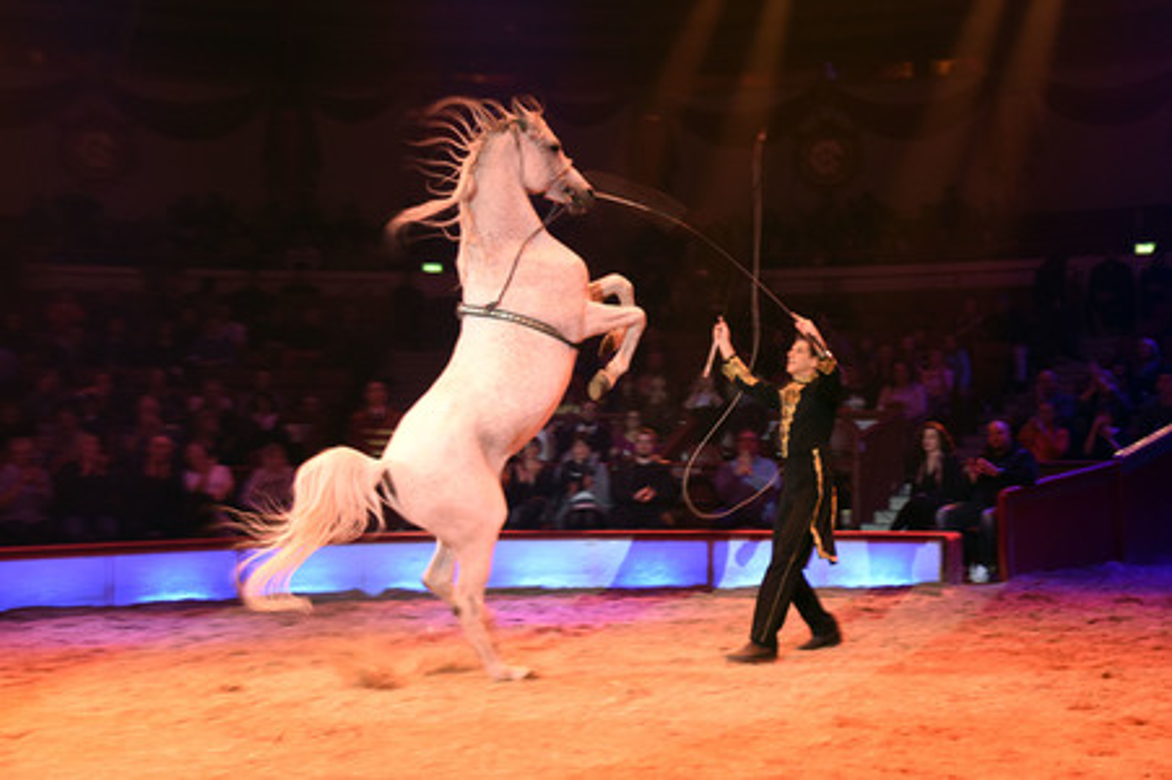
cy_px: 390
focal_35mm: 48
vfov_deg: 28.0
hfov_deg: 41.1
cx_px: 586
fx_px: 1561
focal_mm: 48
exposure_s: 1/60
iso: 2500
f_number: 6.3
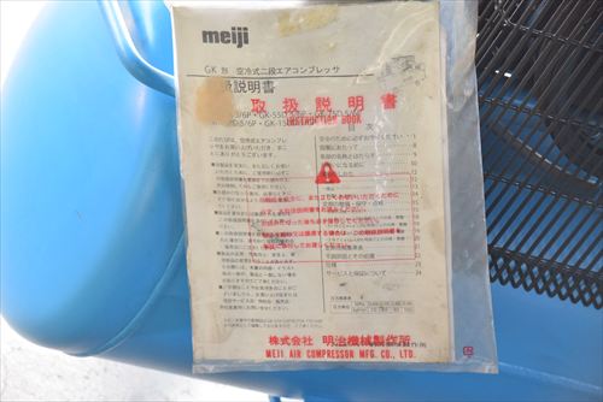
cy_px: 201
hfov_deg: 15.9
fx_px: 2162
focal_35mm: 129
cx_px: 302
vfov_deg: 10.6
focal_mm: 86
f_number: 6.3
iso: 1250
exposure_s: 1/13
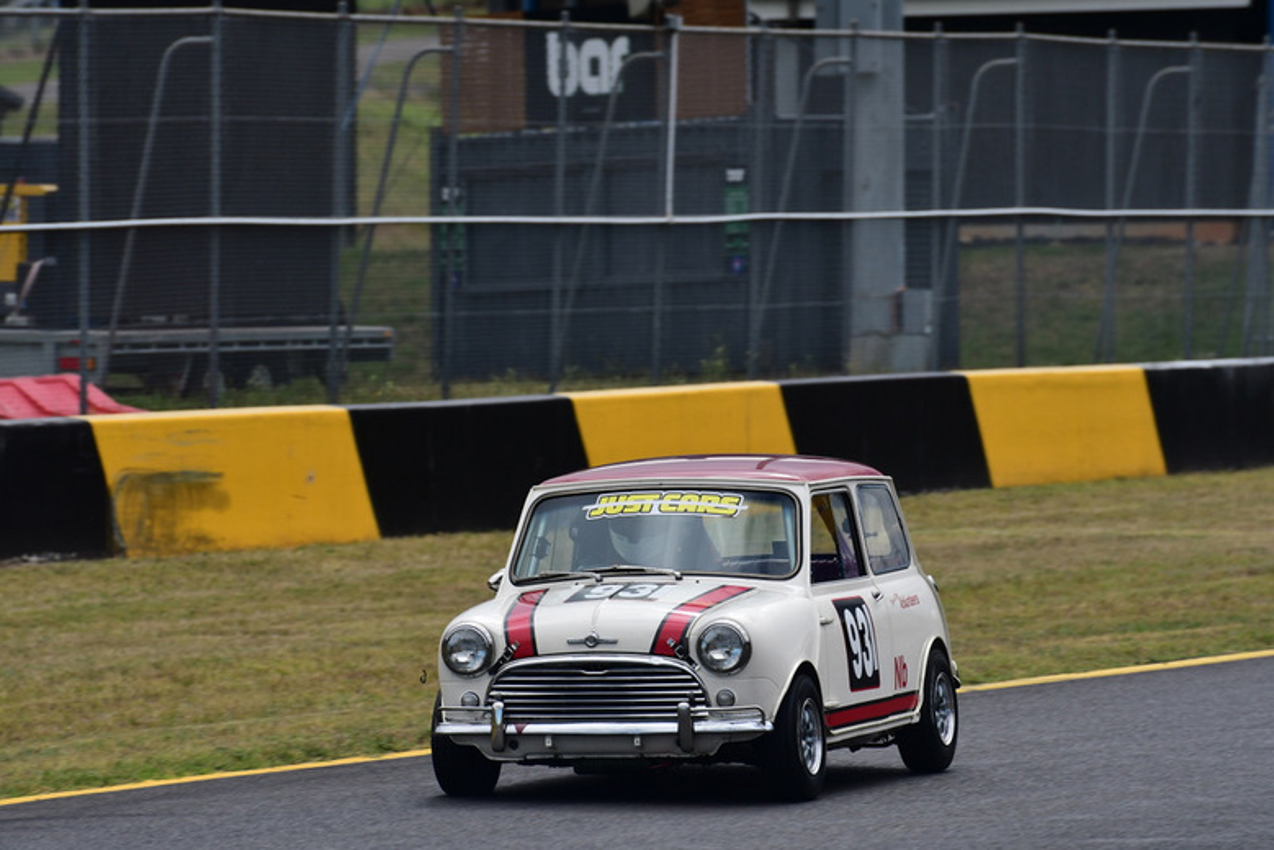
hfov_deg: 6.7
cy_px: 428
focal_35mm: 308
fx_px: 10903
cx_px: 623
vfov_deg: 4.5
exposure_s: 1/800
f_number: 8
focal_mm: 200
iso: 400
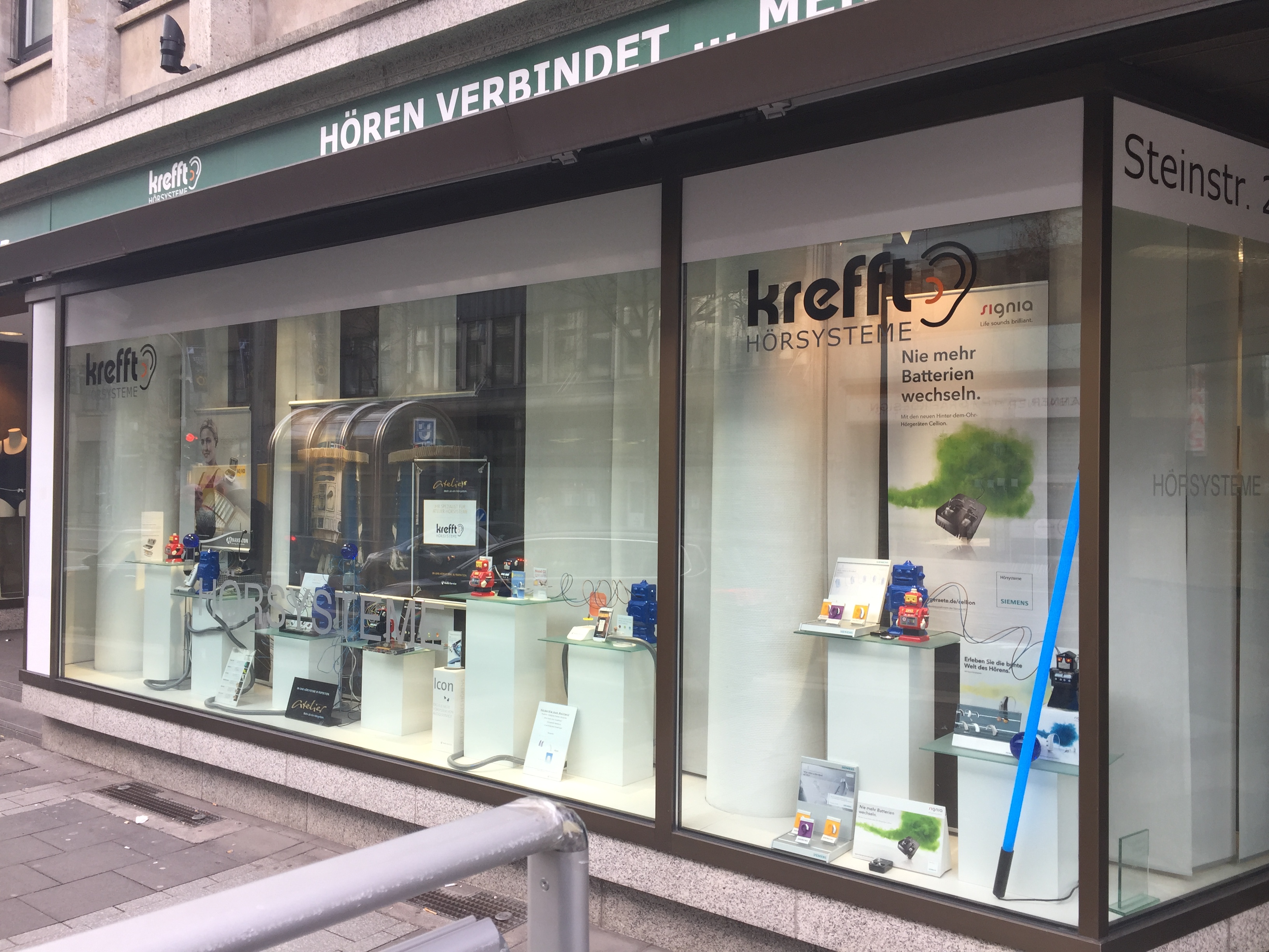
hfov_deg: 61.7
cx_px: 634
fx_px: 1063
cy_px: 476
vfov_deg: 48.2
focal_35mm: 29
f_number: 2.2
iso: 32
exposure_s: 1/107
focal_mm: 4.15
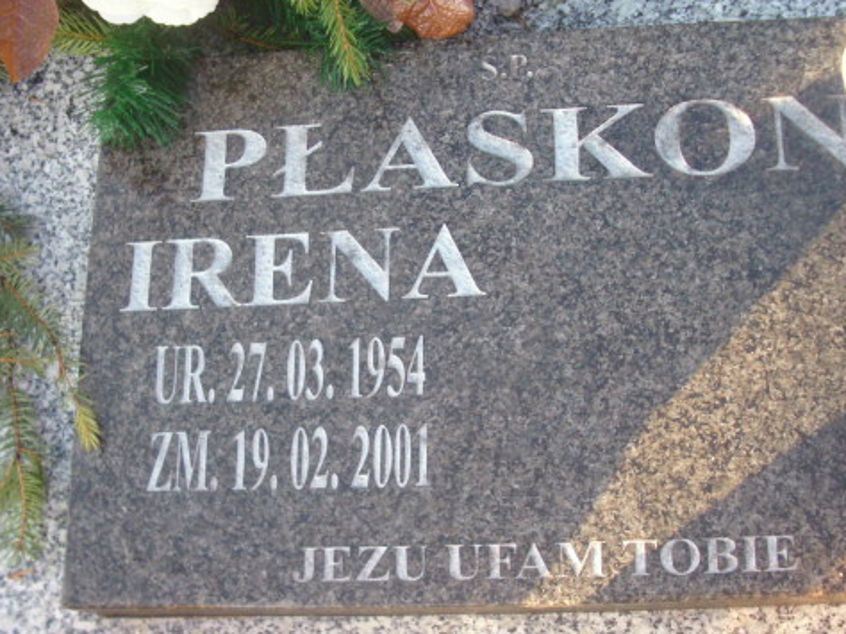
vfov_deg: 29.1
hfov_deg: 38.1
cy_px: 330
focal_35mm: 50
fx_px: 1221
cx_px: 491
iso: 200
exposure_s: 1/60
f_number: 5.6
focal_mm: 6.2
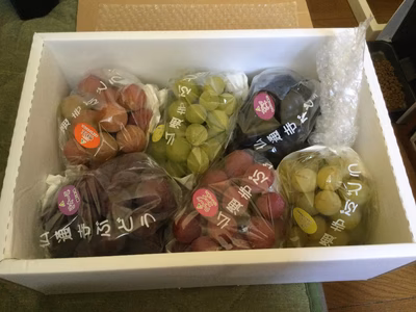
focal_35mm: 31
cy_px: 156
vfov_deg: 45.4
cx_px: 208
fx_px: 373
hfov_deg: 58.4
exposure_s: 1/30
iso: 160
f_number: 2.4
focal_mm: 3.3
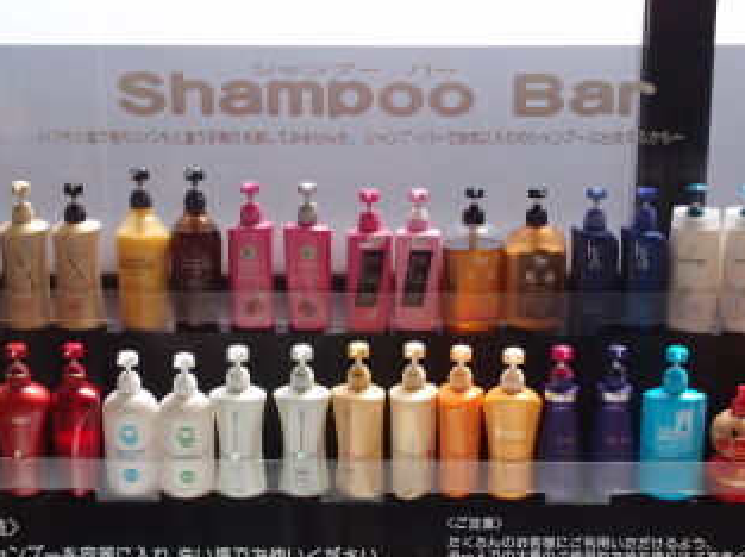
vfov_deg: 22.8
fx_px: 1376
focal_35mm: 64
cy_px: 350
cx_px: 355
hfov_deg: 30.3
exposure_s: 1/125
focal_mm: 10.83
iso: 100
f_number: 2.2
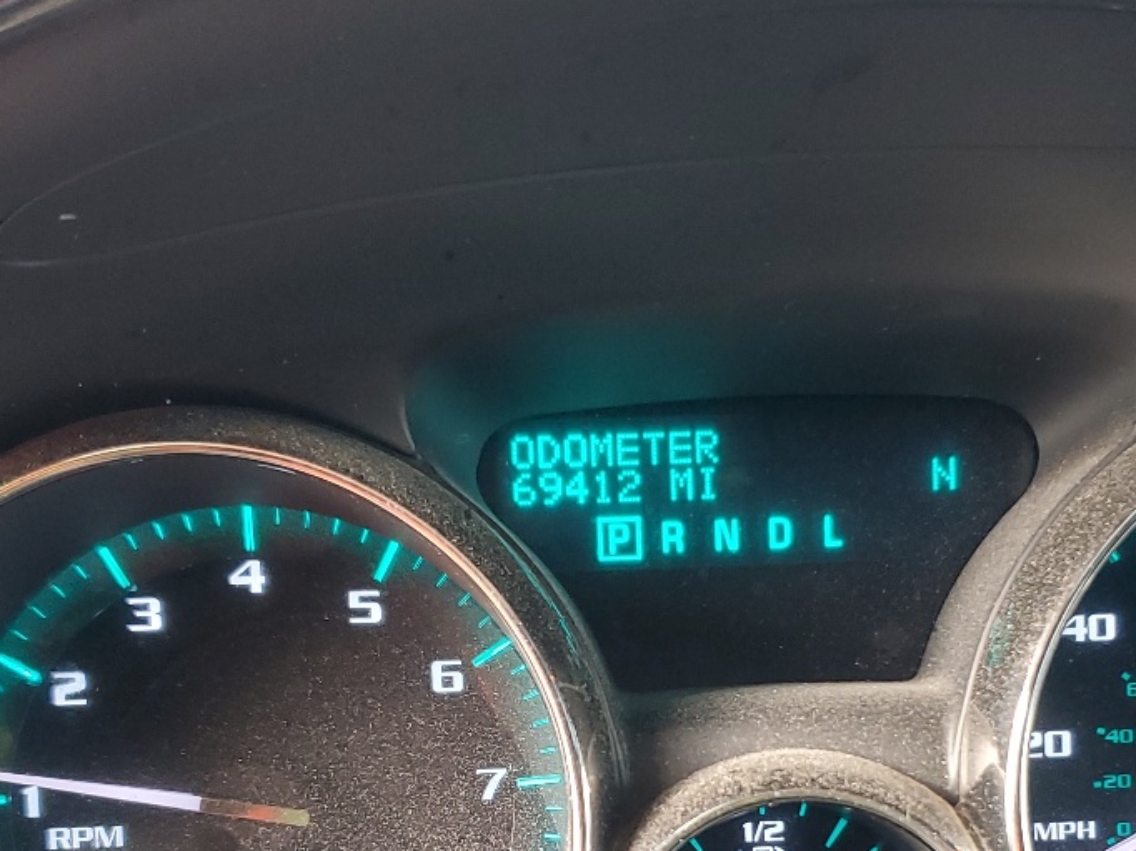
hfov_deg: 31.6
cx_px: 671
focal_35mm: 61
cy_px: 833
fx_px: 2001
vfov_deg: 23.1
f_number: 1.5
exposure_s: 1/60.2
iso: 73
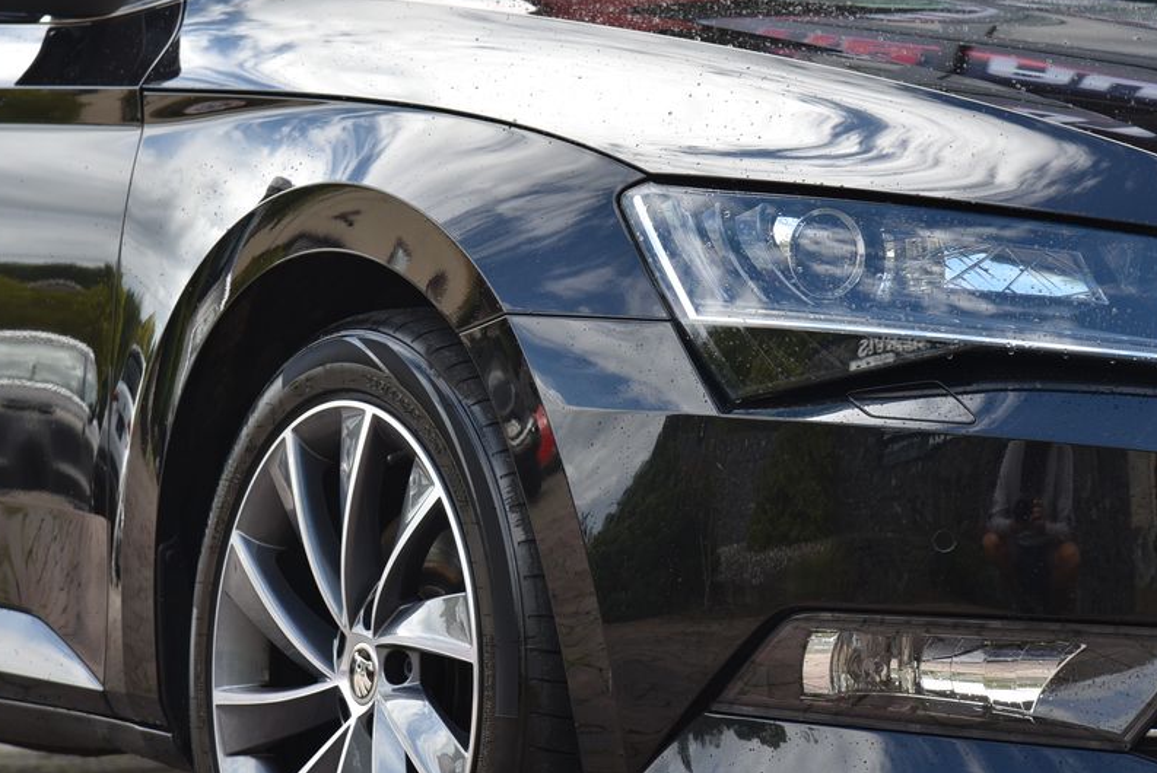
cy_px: 319
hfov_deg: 13.2
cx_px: 541
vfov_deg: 8.9
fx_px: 4985
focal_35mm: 155
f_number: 8
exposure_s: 1/200
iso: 500
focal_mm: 120
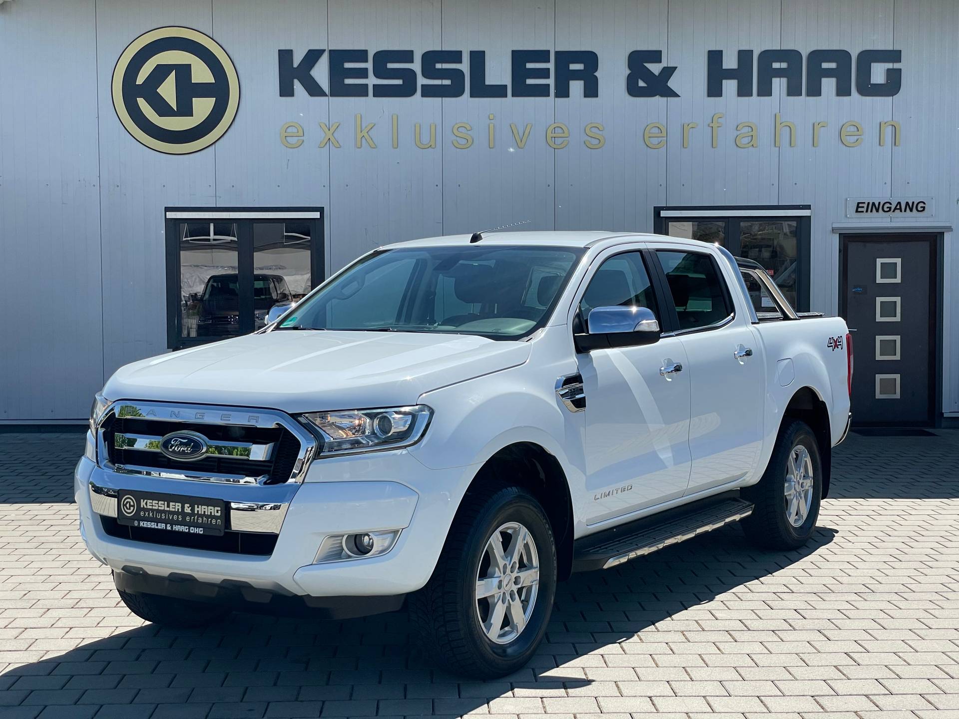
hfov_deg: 36.8
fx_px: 1441
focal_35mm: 52
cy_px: 360
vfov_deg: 28.0
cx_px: 480
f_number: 2
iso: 25
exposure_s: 1/1497
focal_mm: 6
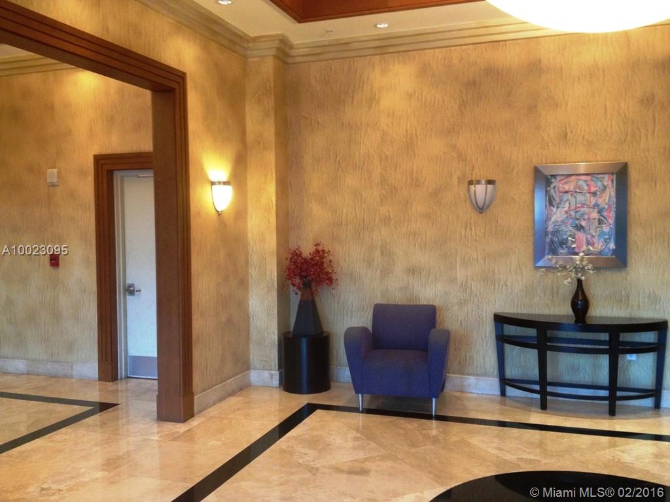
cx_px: 335
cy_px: 251
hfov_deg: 52.6
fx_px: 677
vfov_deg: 40.7
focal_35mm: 35
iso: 200
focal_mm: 4.28
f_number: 2.4
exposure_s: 1/20
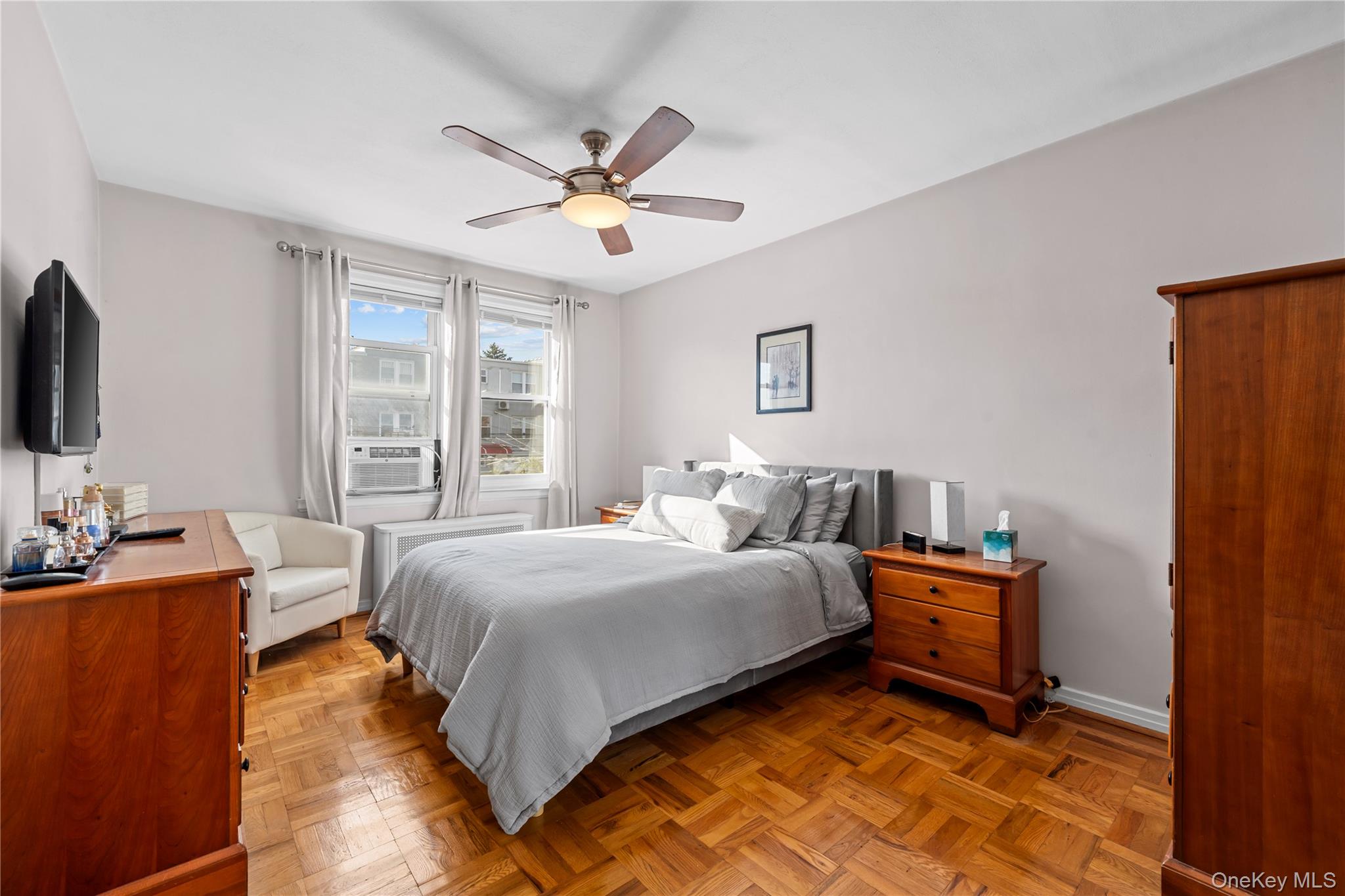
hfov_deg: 104.3
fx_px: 523
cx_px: 672
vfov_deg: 81.2
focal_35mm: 14
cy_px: 448
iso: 320
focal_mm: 14
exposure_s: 1/8
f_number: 10
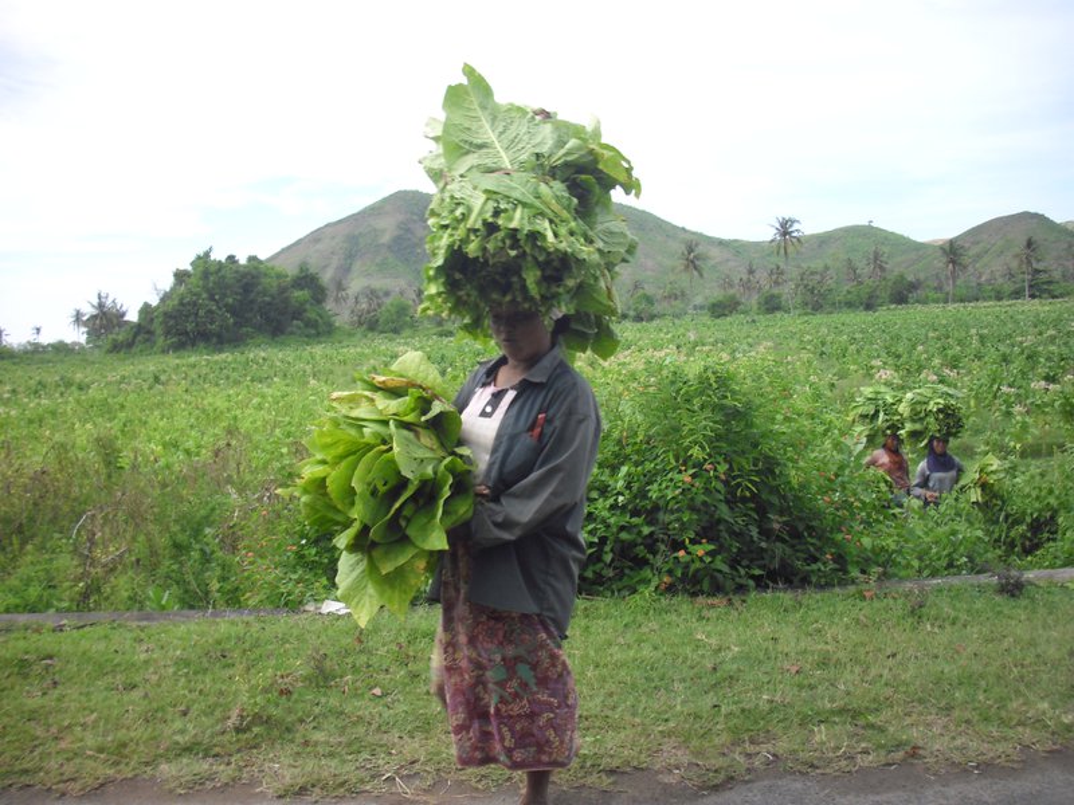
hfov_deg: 49.0
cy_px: 402
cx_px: 537
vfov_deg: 37.7
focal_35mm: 38
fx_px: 1179
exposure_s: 1/125
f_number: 8
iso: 100
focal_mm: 6.2
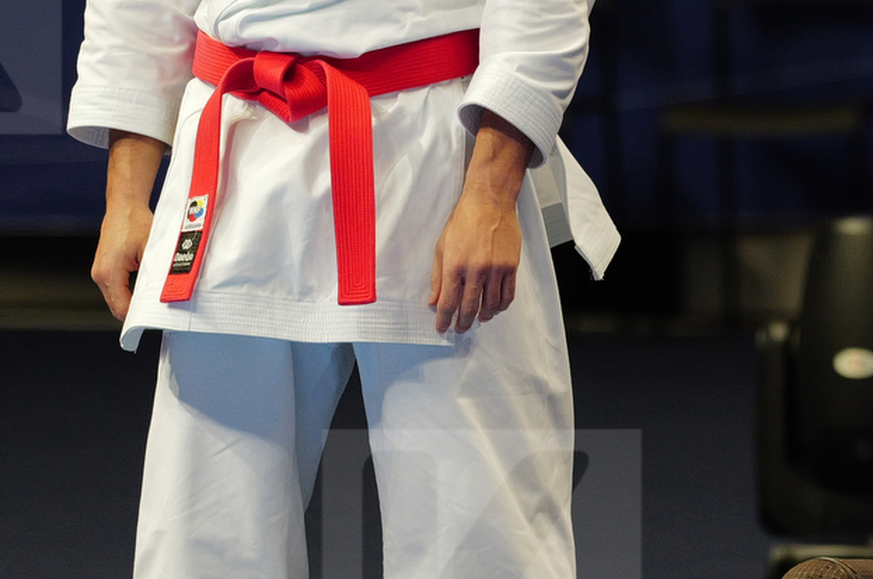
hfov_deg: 2.9
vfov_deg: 2.0
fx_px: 16993
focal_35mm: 702
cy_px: -20
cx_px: 482
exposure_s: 1/500
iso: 1250
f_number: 2.8
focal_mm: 175
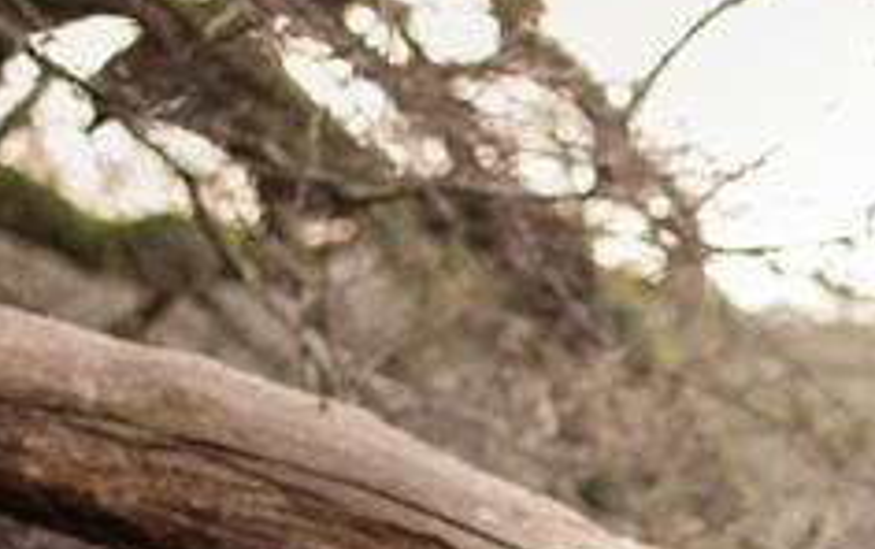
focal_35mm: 200
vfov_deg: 6.5
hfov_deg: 10.2
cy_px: 857
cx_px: 1172
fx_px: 4774
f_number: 2.2
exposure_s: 1/320
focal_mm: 50
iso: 450
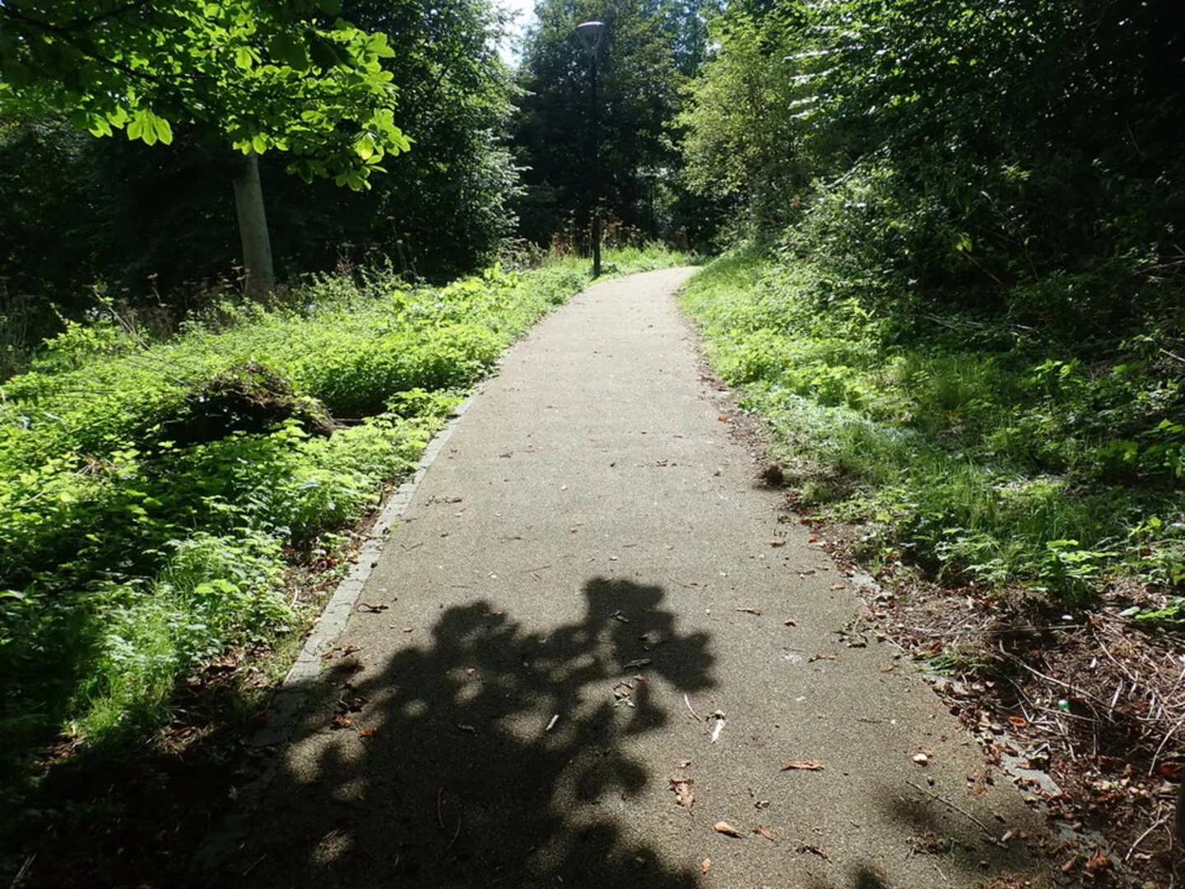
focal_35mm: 28
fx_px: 959
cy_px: 444
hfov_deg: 63.4
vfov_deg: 49.7
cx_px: 592
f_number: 3.2
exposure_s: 1/1000
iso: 200
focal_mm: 5.14
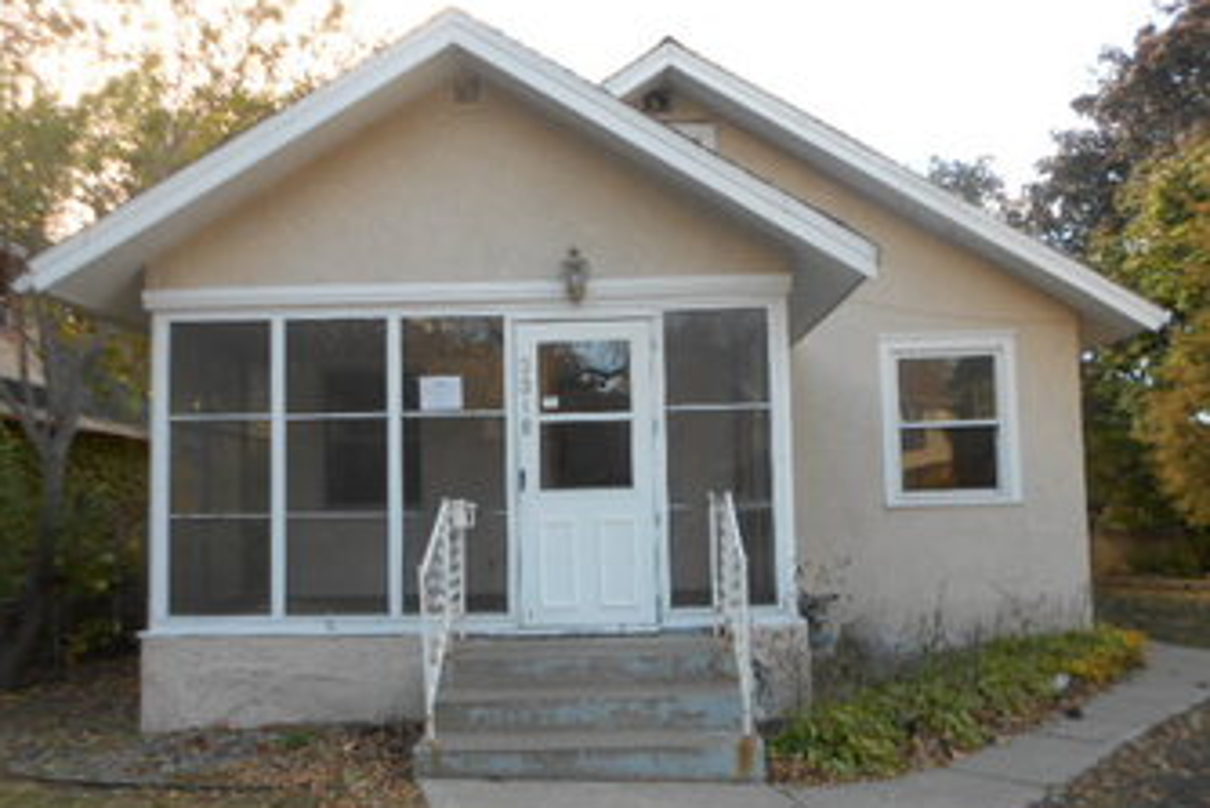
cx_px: 594
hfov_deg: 65.4
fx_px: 941
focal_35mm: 28
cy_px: 457
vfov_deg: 46.3
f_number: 3.2
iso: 80
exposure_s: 1/100
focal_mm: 4.6
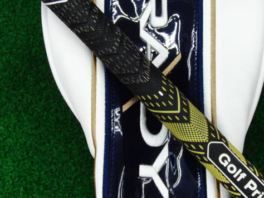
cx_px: 167
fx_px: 443
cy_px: 92
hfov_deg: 33.0
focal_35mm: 58
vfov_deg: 25.2
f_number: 3.7
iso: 400
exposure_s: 1/80
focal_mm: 7.54
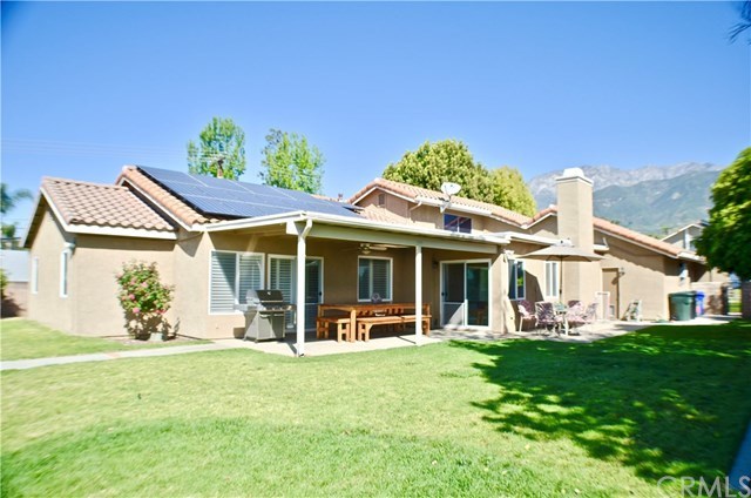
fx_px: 625
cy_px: 249
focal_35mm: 30
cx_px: 376
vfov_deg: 43.4
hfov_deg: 62.0
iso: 100
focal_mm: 20
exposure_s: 1/1000
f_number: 3.8
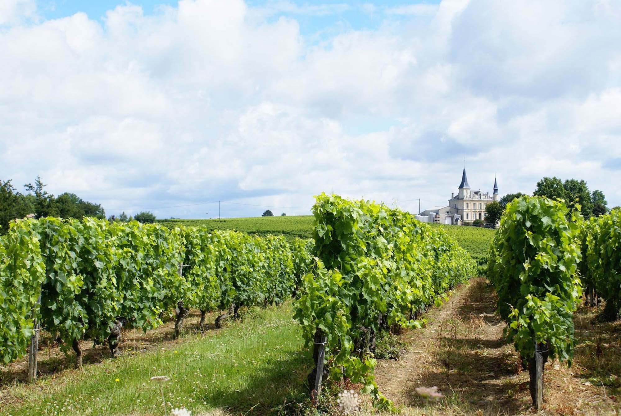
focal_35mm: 60
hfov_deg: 33.4
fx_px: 1036
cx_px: 310
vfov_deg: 22.7
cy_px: 208
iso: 100
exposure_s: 1/250
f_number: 9
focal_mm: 40
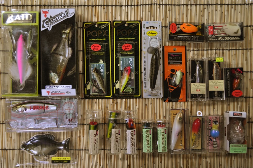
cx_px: 126
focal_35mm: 36
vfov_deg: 36.8
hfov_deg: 53.2
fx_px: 253
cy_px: 84
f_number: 4
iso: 720
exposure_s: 1/60
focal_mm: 24
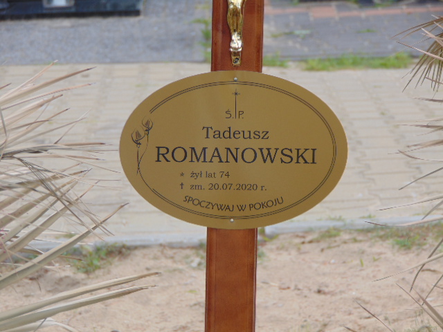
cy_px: 166
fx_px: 2598
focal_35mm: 203
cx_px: 222
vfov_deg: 7.3
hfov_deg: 9.7
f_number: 4.1
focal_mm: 36.4
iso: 80
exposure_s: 1/640
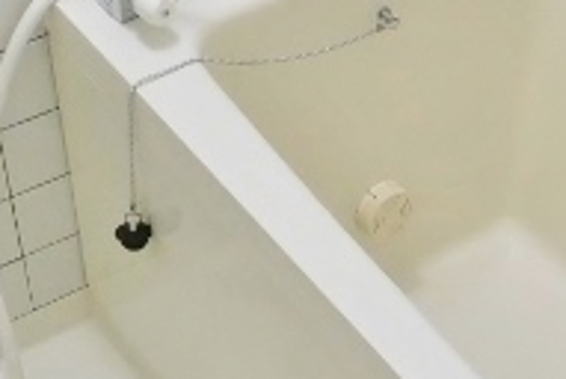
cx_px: 364
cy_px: 545
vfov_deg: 14.8
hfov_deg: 23.3
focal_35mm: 87
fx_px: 1370
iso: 400
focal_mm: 4.5
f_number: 3.1
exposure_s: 1/15
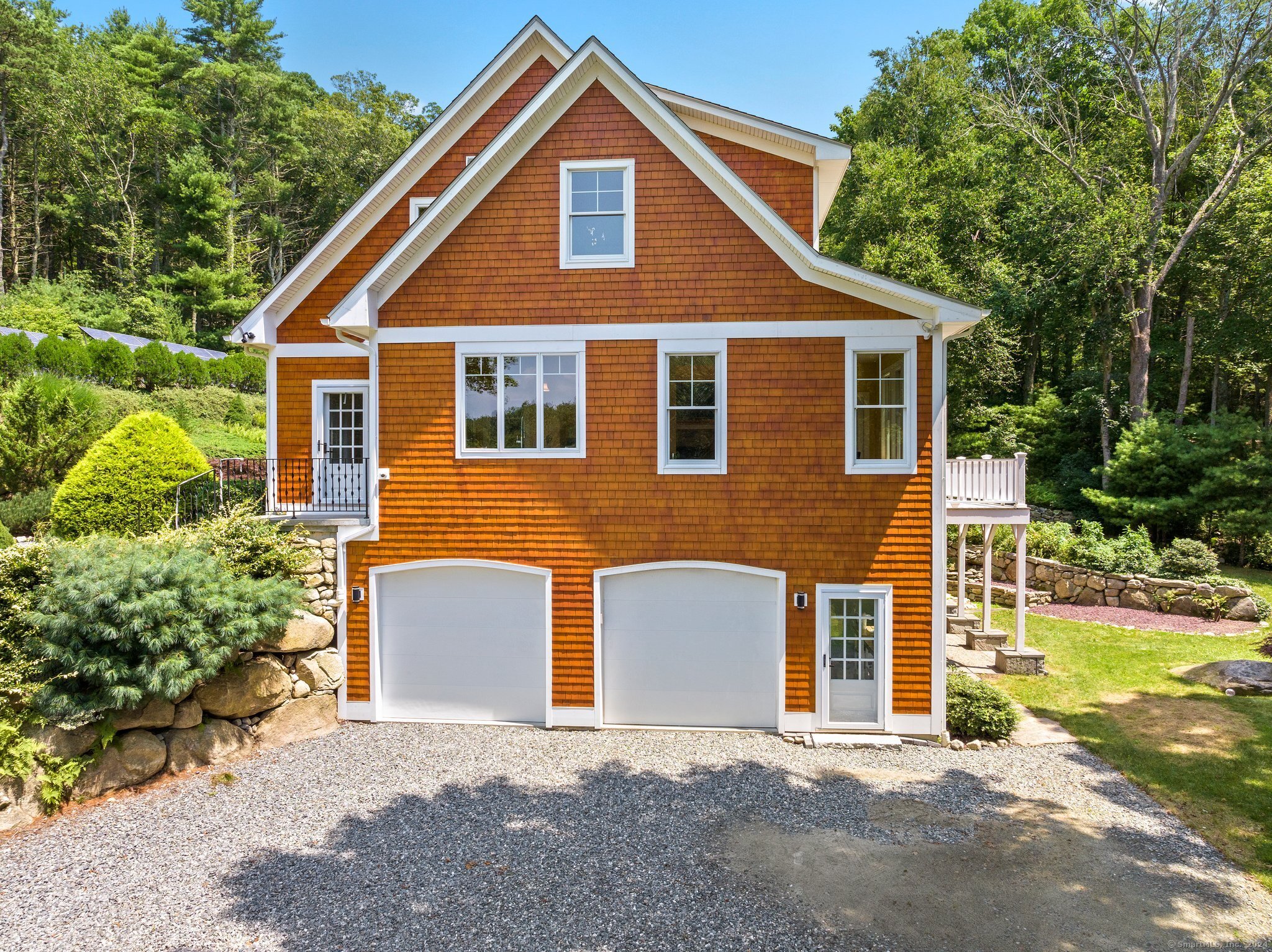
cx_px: 636
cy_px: 476
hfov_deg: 71.6
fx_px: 881
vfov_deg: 56.8
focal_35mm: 24
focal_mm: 12.29
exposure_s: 1/60
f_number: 5.6
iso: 400
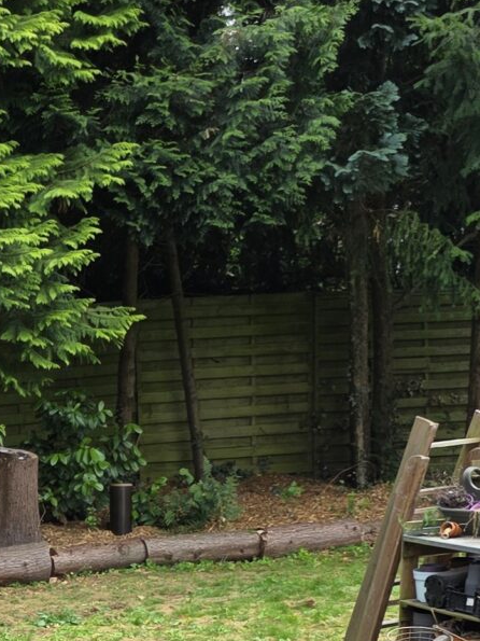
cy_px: 788
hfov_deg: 13.7
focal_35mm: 99
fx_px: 1831
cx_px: -321
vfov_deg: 18.7
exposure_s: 1/180
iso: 16
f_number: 1.7
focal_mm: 6.3
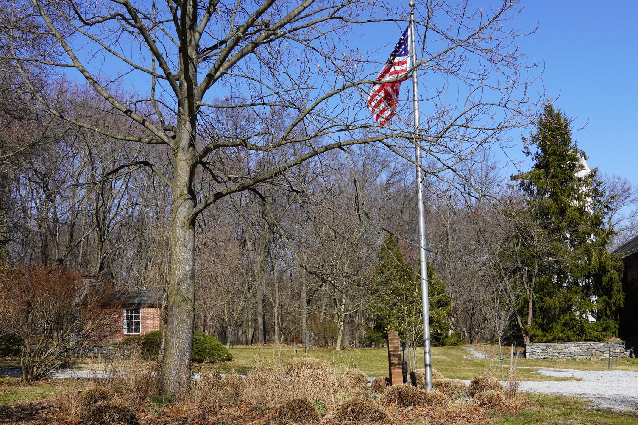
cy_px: 225
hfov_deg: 40.3
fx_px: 868
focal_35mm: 49
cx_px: 317
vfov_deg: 27.5
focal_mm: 24
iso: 100
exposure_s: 1/160
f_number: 10
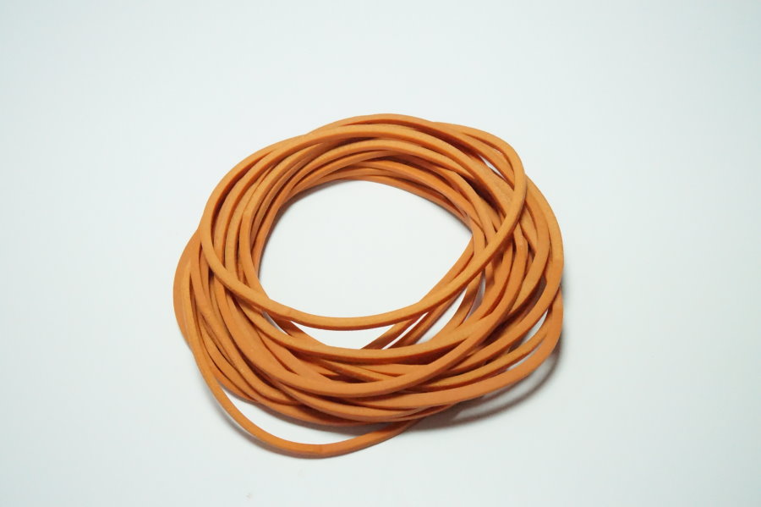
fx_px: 824
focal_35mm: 39
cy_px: 254
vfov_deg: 34.2
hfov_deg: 49.6
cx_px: 380
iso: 8000
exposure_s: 1/400
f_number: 14
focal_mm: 26
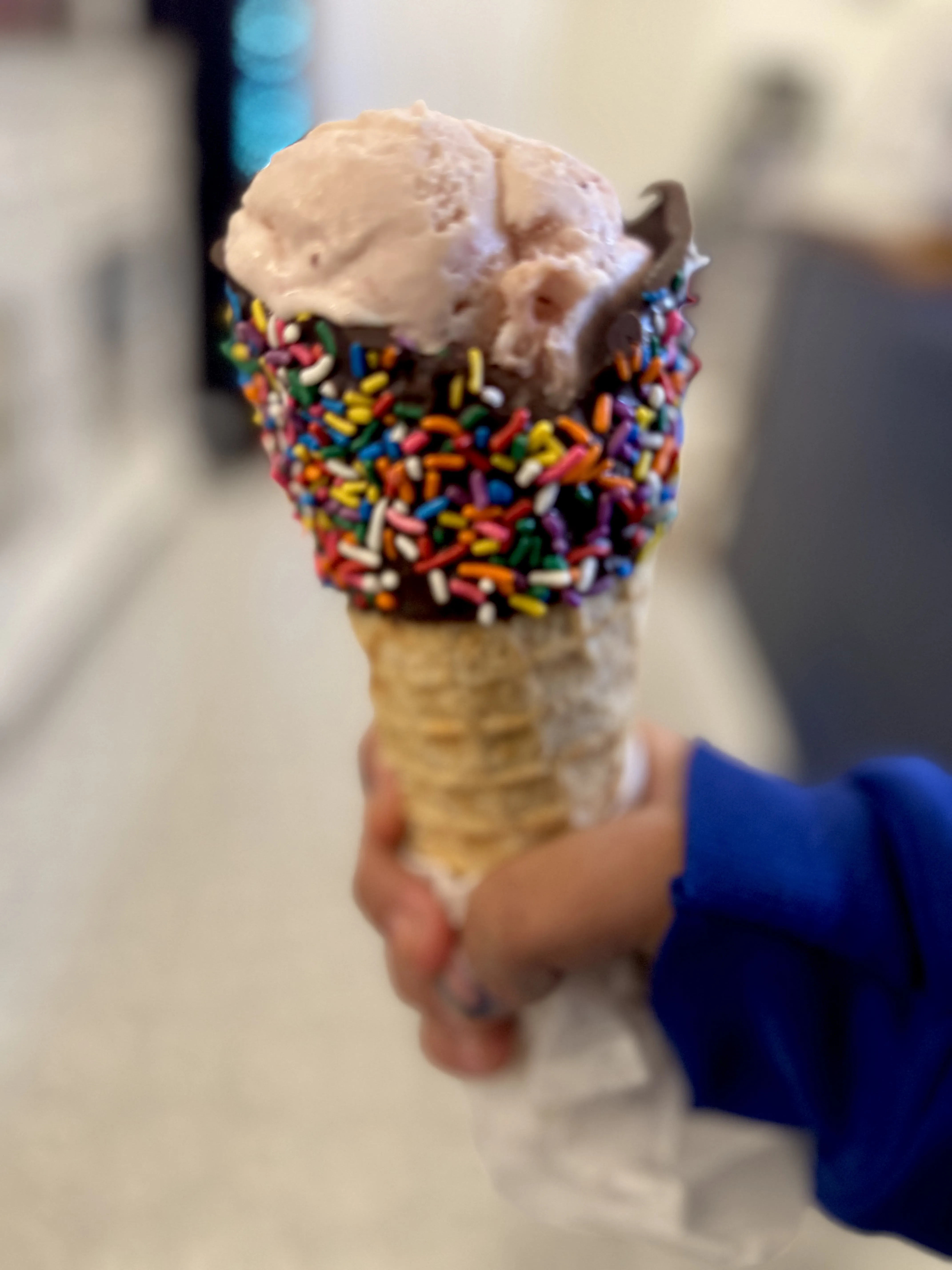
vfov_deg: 71.6
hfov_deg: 56.8
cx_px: 476
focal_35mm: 24
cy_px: 635
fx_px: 880
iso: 640
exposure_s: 1/60
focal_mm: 6.76
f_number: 1.78
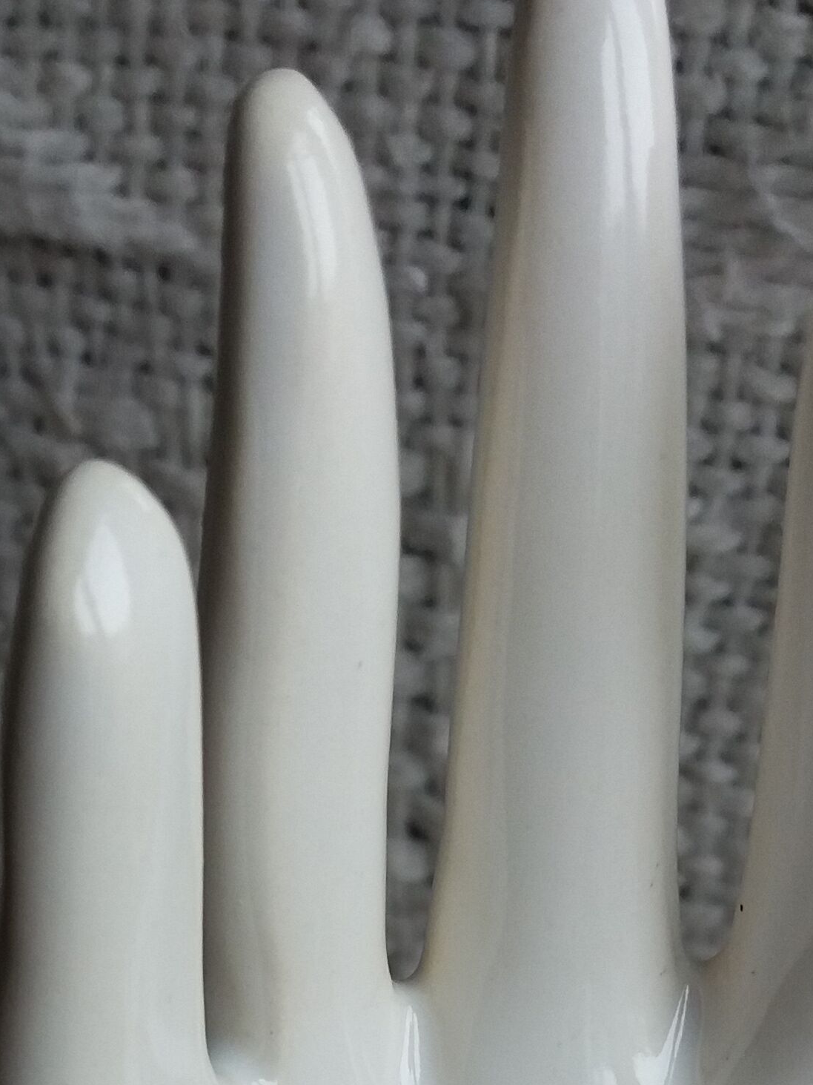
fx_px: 2474
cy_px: 1293
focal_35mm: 79
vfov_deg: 22.8
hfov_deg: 18.7
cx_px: 457
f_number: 1.9
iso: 64
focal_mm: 3.7
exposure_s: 1/254
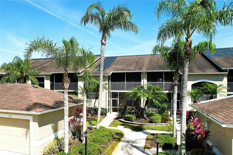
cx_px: 116
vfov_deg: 57.2
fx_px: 142
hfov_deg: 78.6
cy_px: 78
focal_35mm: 22
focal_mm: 8.38
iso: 140
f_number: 2.8
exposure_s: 1/2500
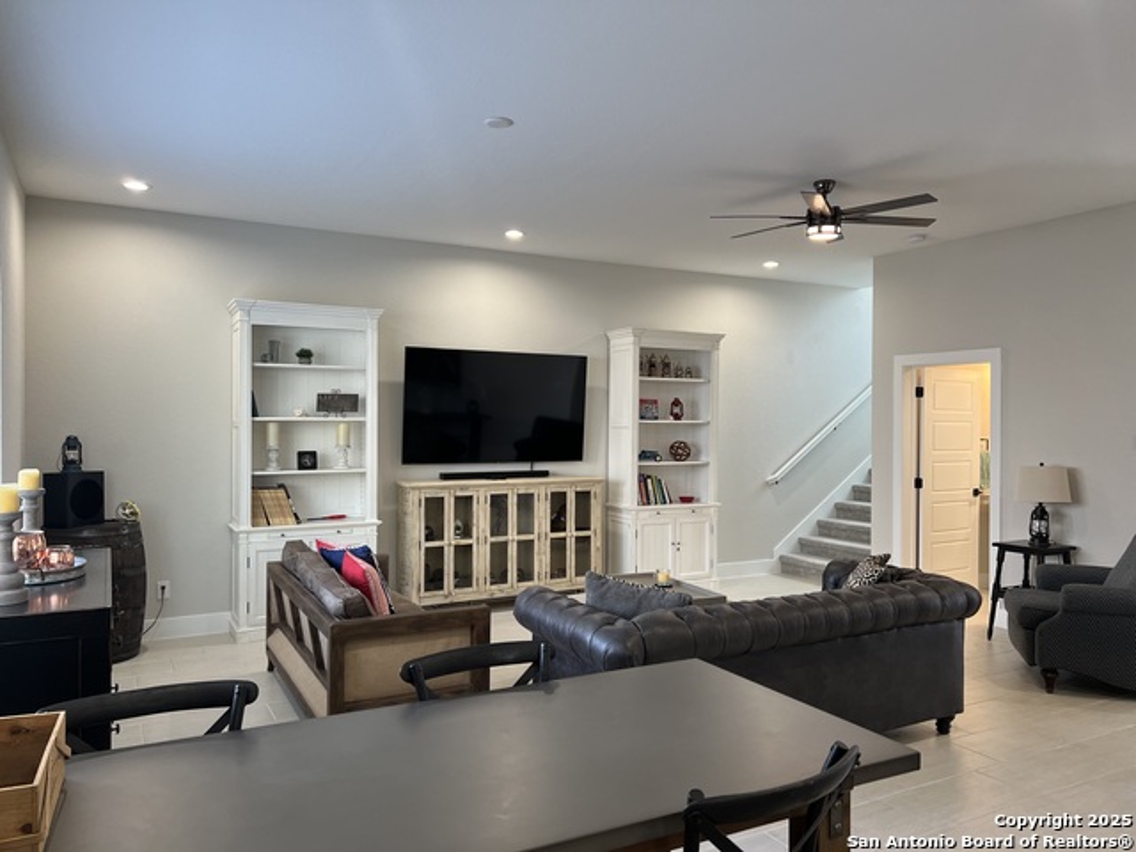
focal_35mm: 26
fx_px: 853
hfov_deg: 67.3
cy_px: 426
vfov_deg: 53.1
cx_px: 568
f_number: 1.5
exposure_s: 1/120
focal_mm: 5.7
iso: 100
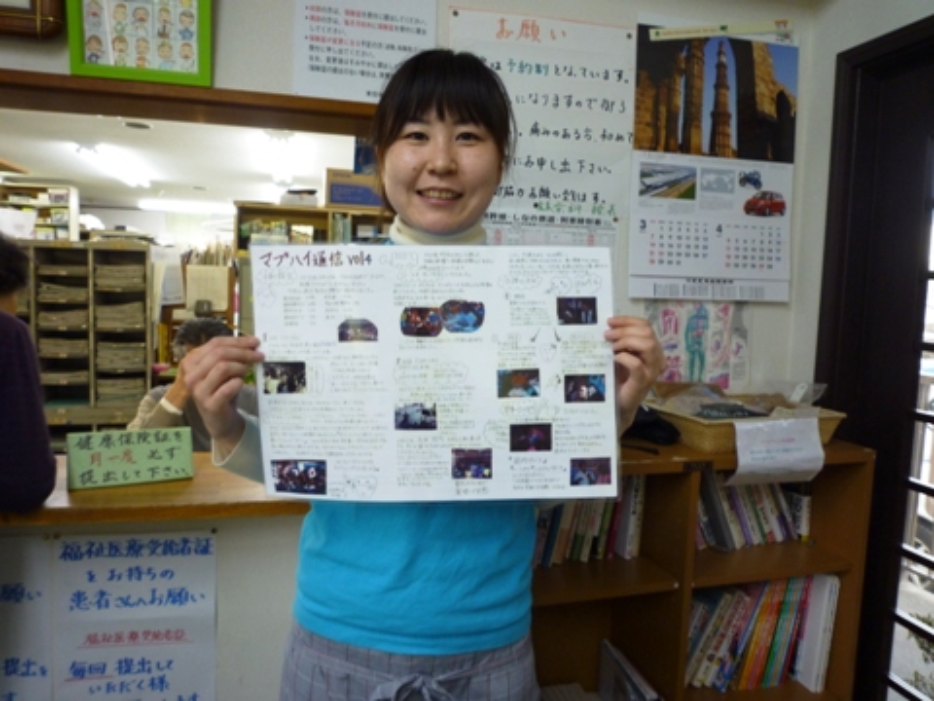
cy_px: 350
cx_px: 467
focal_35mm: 25
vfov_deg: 54.9
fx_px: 675
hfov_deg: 69.4
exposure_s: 1/30
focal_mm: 4.4
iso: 160
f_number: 2.8
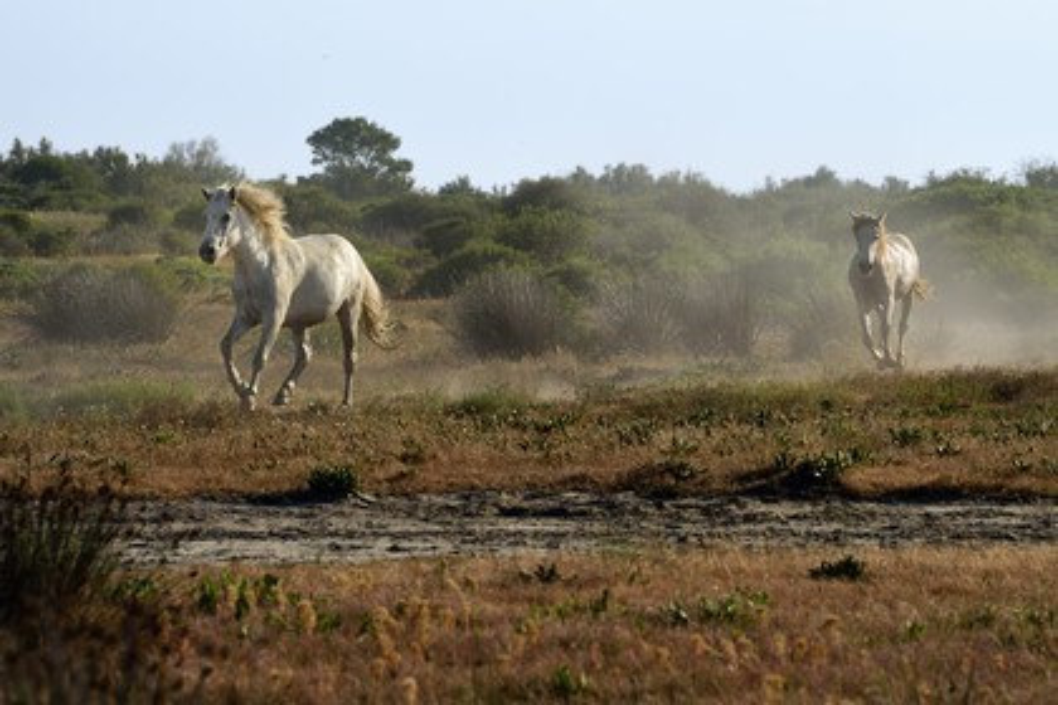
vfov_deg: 6.9
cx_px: 529
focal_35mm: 200
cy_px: 352
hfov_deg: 10.3
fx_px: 5877
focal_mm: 200
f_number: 9
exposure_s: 1/640
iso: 200
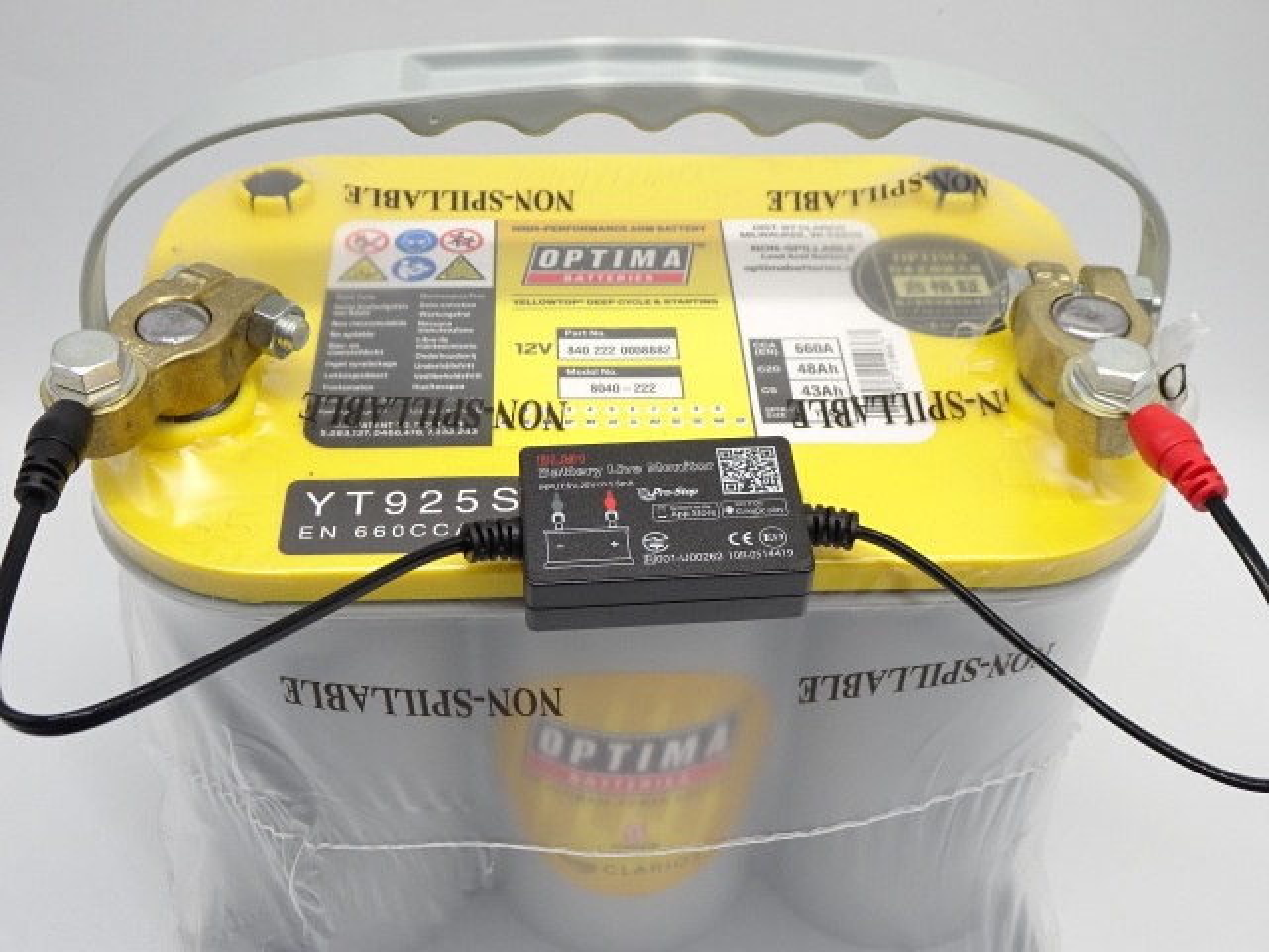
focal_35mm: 40
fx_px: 1466
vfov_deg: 36.0
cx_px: 634
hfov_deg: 46.8
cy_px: 476
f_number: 4
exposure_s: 1/40
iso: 125
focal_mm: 6.8
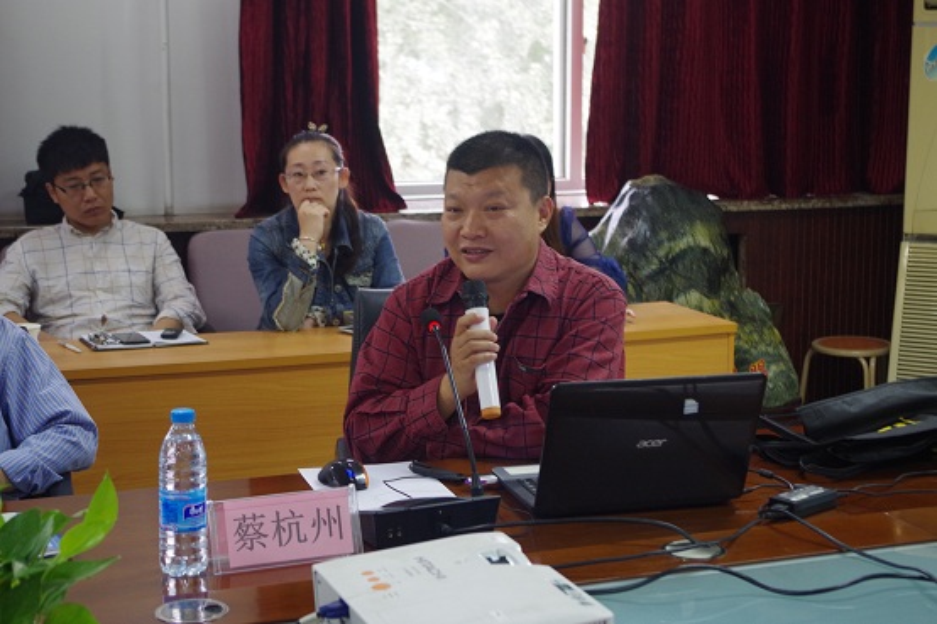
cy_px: 312
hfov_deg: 31.4
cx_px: 468
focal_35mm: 64
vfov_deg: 21.2
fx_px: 1665
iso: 800
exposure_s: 1/13
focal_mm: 42.5
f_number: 4.5
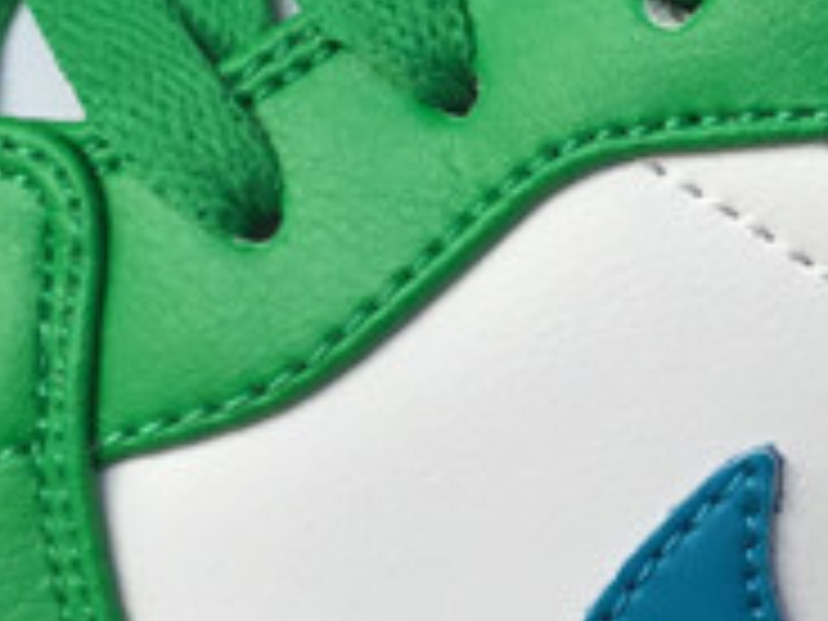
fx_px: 3636
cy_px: 340
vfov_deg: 9.8
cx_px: 783
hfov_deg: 12.9
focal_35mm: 152
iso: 25
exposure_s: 1/823
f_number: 2.4
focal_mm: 3.3
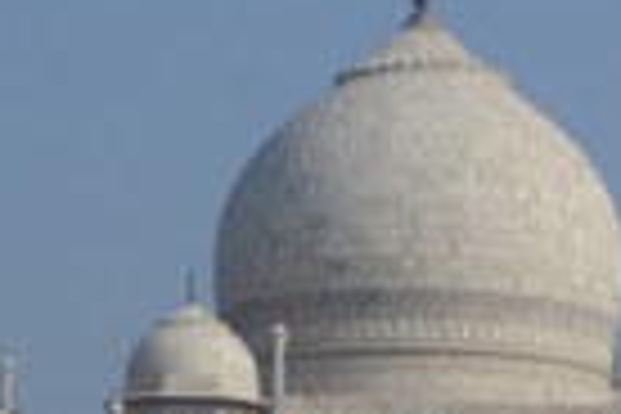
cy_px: 662
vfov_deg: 6.1
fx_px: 3829
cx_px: 518
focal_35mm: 222
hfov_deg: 9.2
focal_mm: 34
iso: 100
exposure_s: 1/400
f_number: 10
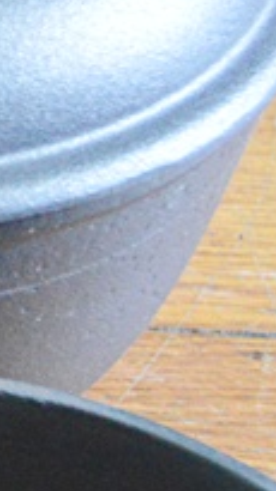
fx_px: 2594
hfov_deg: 5.3
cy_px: -40
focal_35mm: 199
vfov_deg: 10.7
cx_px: -900
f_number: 4
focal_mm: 26
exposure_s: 1/60
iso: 3200
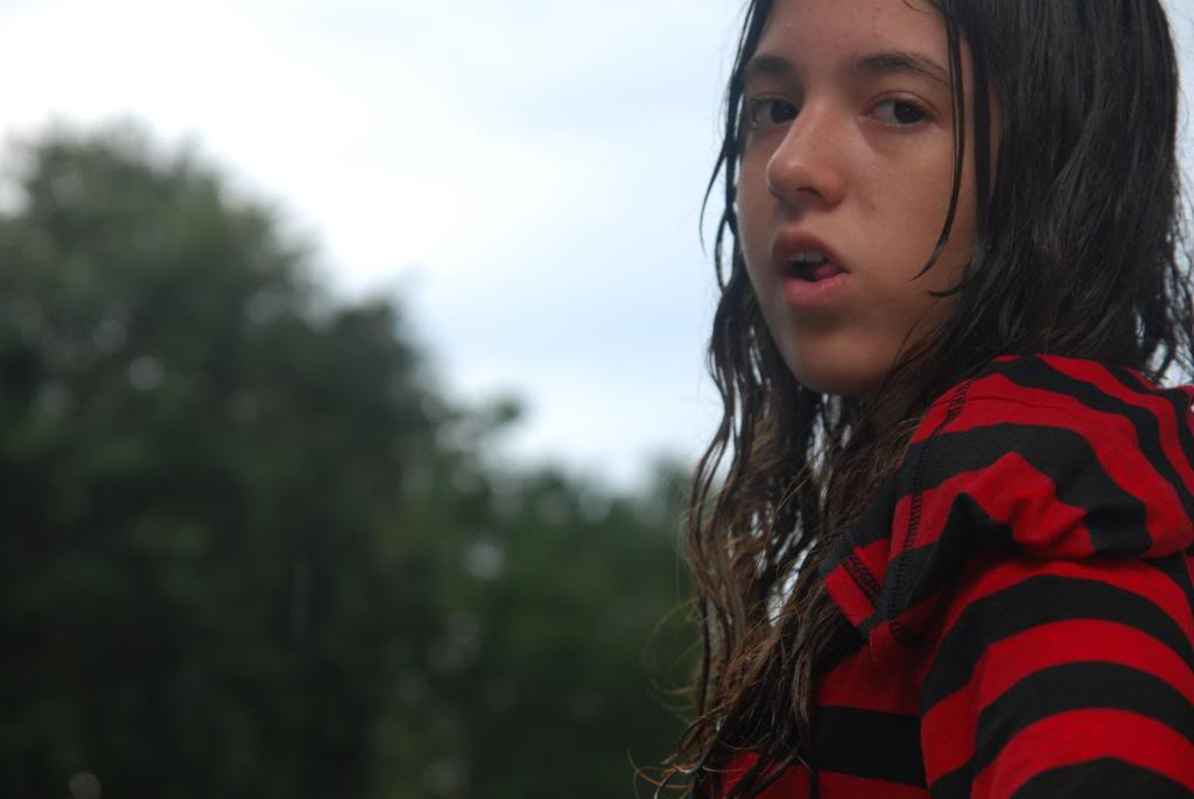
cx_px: 597
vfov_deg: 13.1
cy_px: 400
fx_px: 3486
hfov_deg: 19.4
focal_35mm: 105
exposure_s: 1/100
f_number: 5
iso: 200
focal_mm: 70
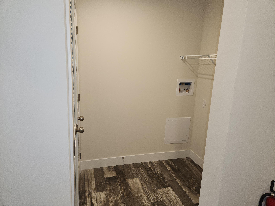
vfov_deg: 58.9
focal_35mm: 23
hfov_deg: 73.9
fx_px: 183
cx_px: 138
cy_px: 103
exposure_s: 1/60
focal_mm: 5.4
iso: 50
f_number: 1.8
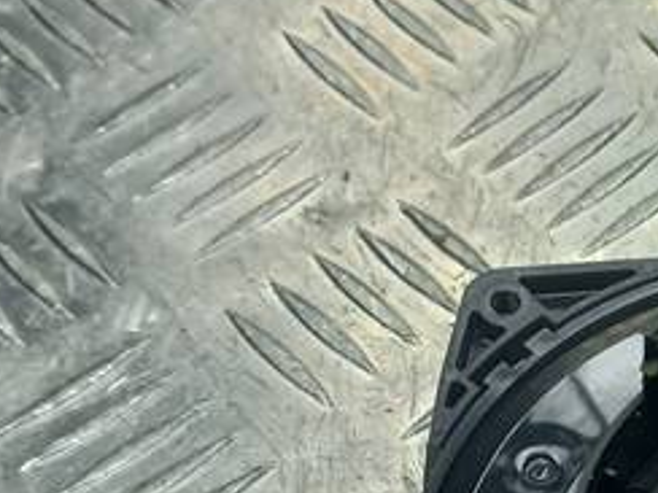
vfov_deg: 13.5
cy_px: 652
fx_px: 1996
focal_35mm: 105
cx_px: 777
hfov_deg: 17.9
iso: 40
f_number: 1.8
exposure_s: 1/100
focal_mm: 4.6
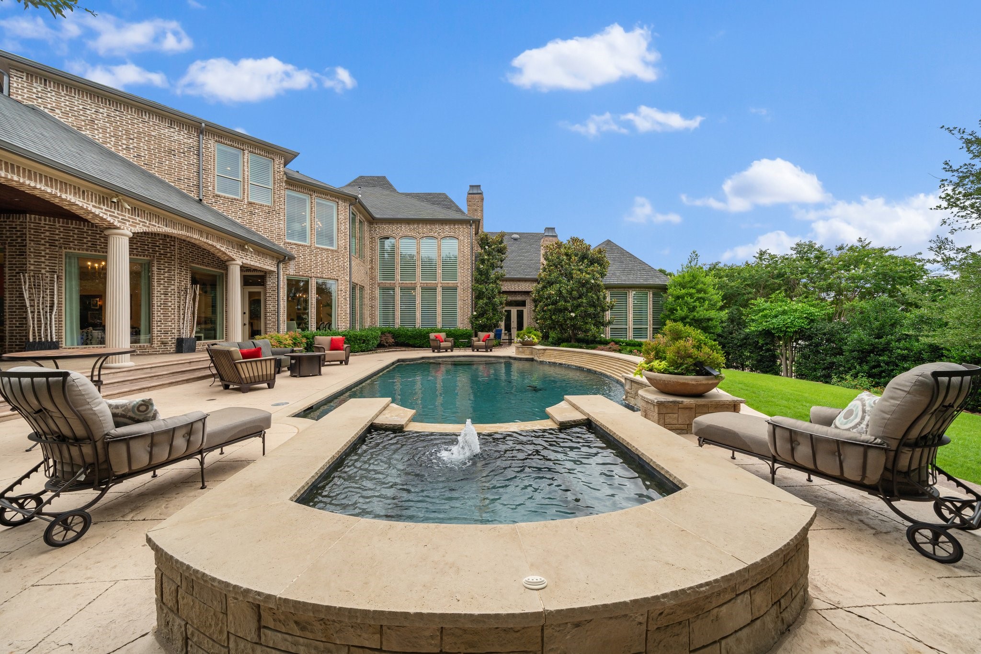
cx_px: 490
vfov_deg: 90.0
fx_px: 327
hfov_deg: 112.6
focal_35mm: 12
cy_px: 327
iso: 250
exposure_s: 1/15
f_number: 8
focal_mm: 12
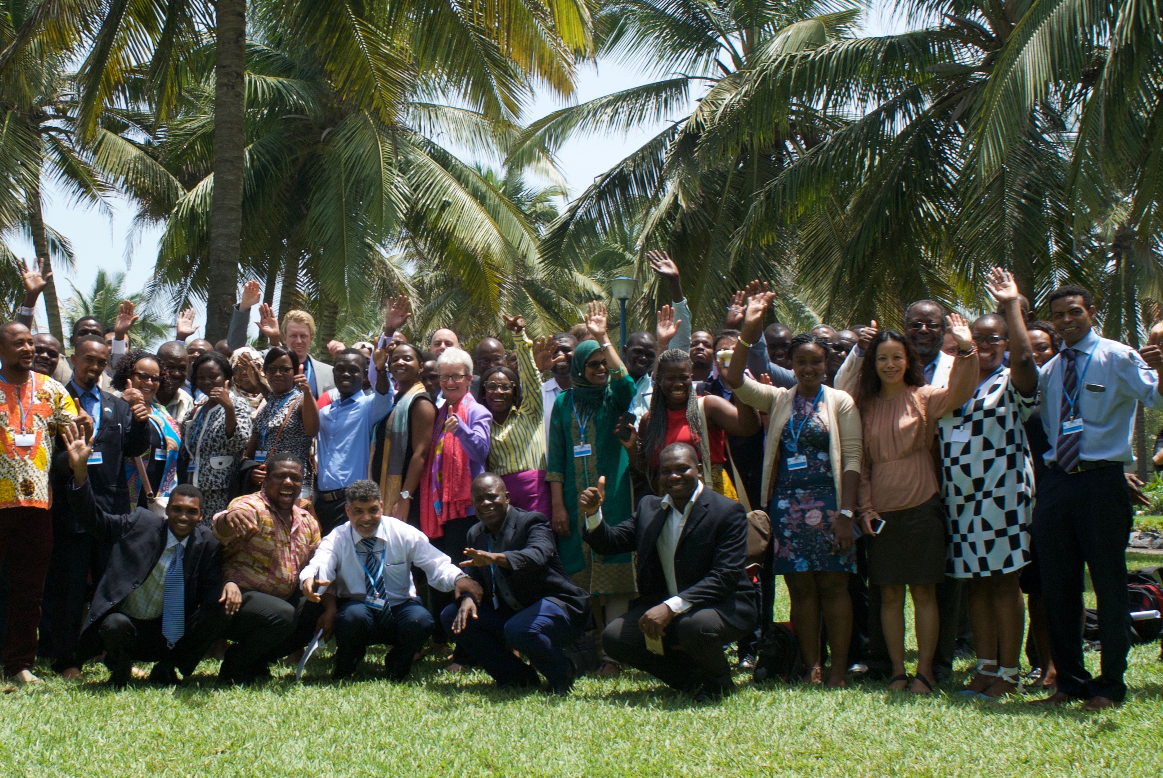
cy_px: 398
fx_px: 1585
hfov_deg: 39.8
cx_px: 379
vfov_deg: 27.6
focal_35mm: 49
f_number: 8
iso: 200
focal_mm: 24
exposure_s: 1/160
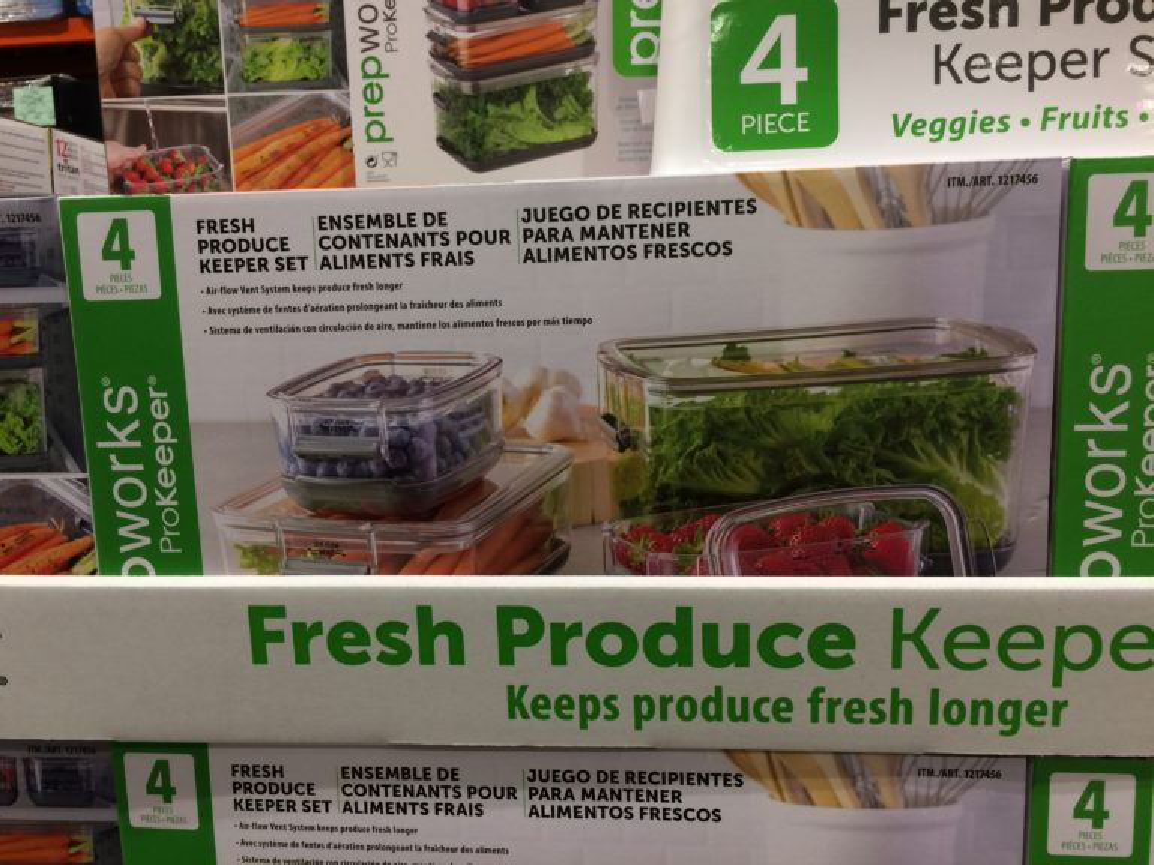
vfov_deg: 48.2
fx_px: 967
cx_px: 577
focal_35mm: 29
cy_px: 432
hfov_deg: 61.7
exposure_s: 1/30
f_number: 2.2
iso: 80
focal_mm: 4.15
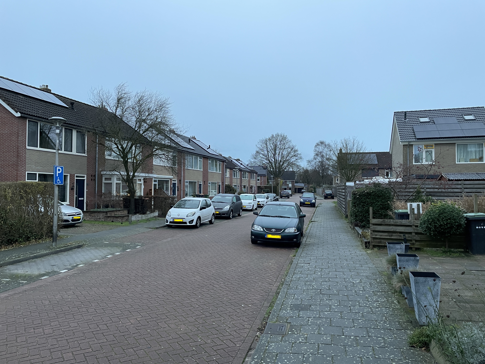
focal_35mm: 26
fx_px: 364
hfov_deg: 67.3
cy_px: 182
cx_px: 242
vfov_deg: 53.1
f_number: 1.6
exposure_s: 1/94
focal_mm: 4.2
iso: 125
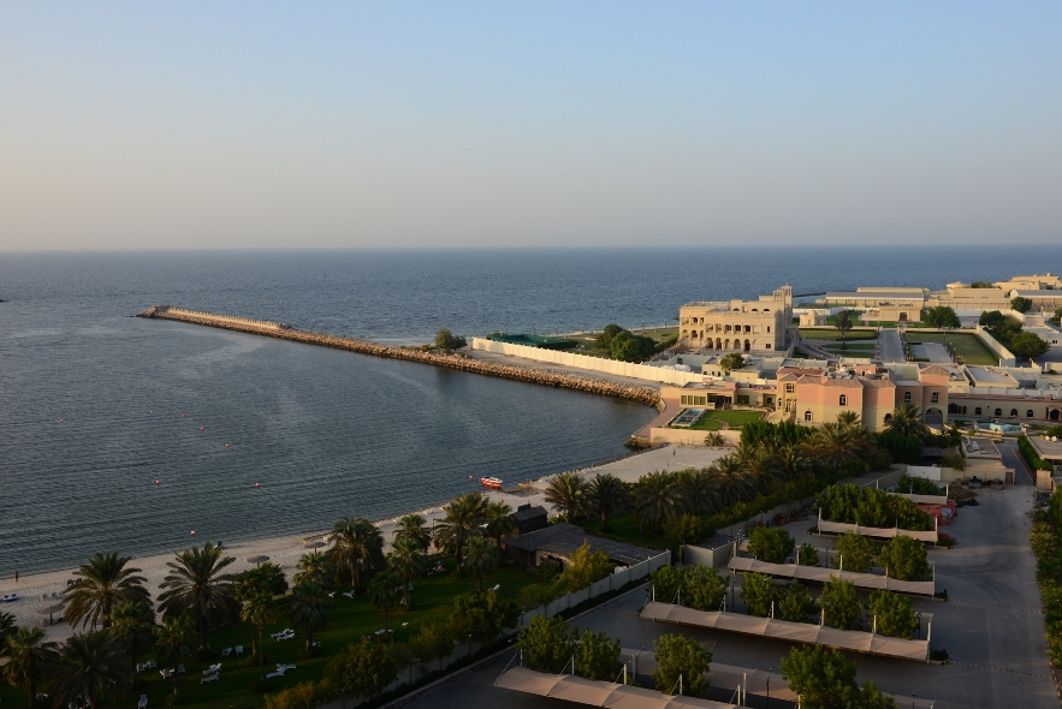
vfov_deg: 41.2
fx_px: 945
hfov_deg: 58.7
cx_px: 531
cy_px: 354
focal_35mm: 32
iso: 250
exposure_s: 1/125
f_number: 11
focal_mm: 32
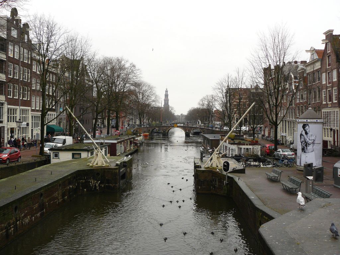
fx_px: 354
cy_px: 128
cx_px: 170
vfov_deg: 39.7
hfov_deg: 51.4
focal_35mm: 36
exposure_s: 1/100
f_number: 4
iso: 100
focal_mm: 6
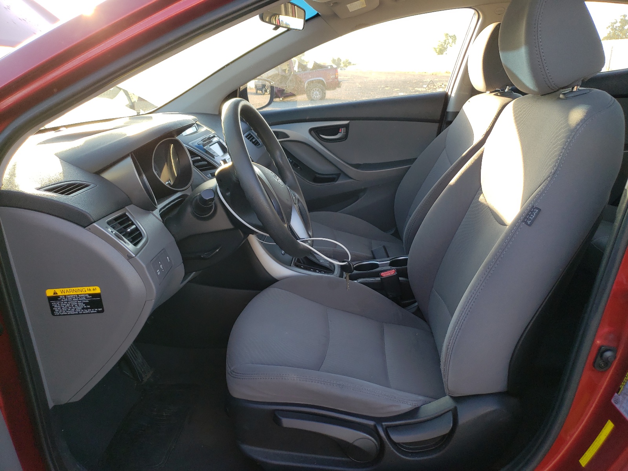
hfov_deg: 67.3
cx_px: 314
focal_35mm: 26
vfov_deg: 53.1
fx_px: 472
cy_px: 236
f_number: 1.5
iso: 50
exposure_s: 1/200
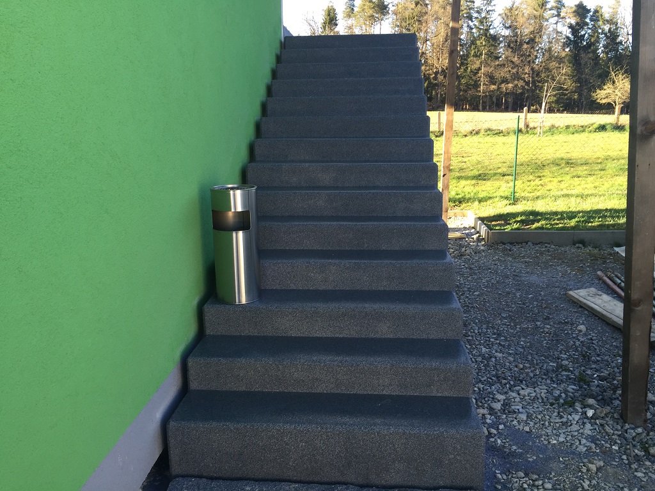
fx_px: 549
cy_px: 246
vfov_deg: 48.2
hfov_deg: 61.7
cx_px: 328
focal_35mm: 29
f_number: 2.2
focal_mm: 4.15
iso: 32
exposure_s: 1/137
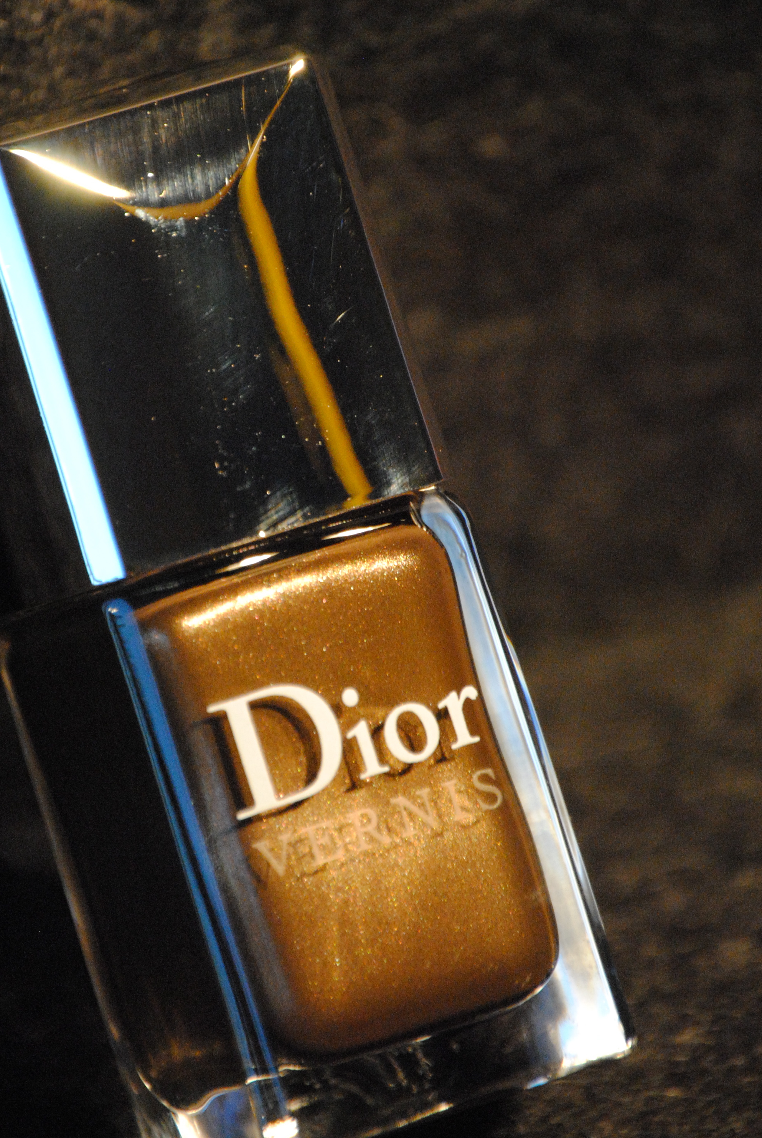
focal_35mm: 343
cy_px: 514
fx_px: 10846
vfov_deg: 6.0
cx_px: 333
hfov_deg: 4.0
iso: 1600
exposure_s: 1/160
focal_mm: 175
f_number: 5.3
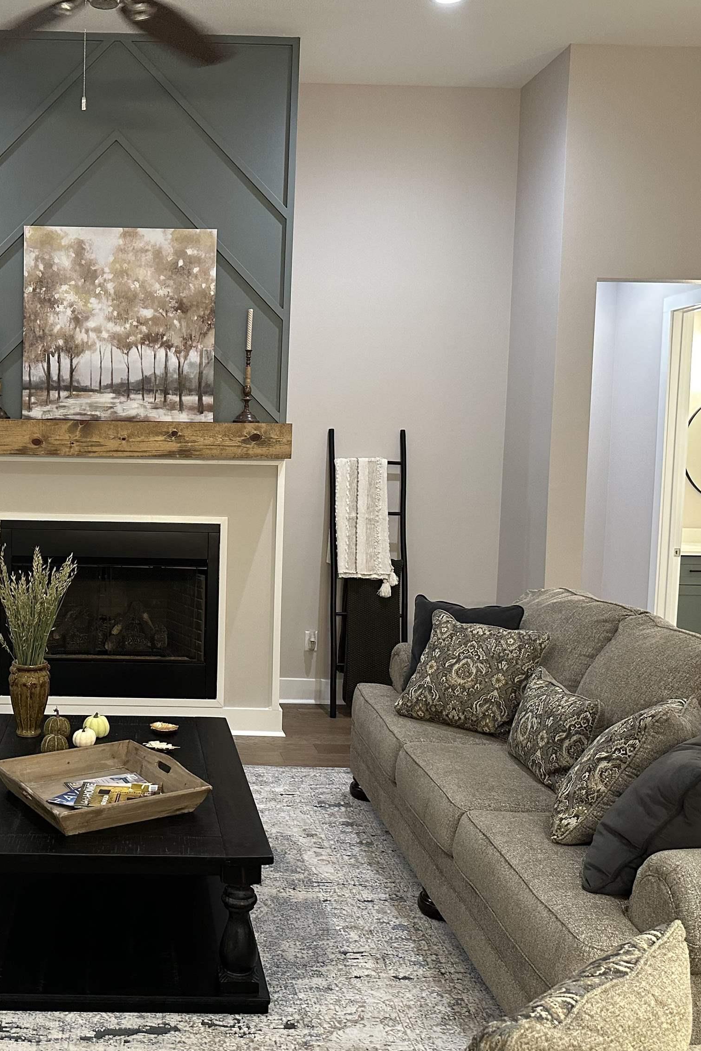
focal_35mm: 34
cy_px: 521
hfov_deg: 37.4
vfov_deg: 55.8
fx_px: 993
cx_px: 133
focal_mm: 6.86
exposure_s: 1/60
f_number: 1.78
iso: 320
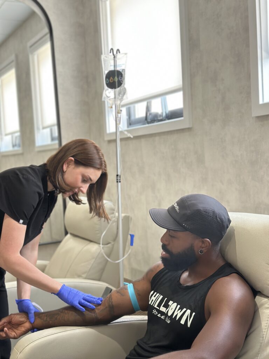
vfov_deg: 39.7
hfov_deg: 30.3
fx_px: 497
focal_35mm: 48
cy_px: 180
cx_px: 134
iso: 250
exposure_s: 1/60
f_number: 1.78
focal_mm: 6.86
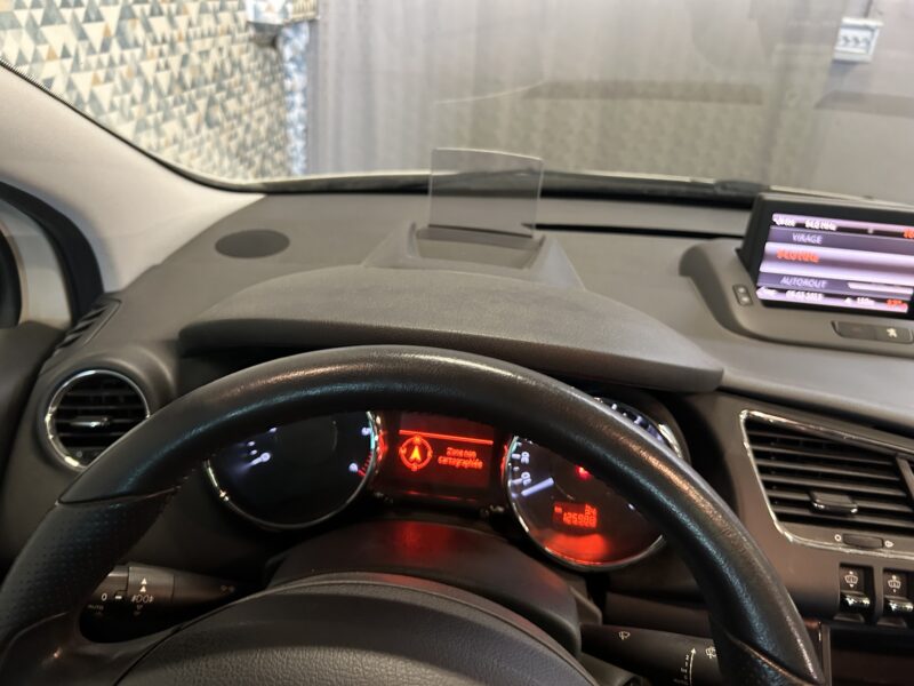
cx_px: 457
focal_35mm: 26
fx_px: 687
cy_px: 343
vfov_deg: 53.1
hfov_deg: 67.3
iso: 500
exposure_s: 1/33
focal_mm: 5.7
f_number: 1.5
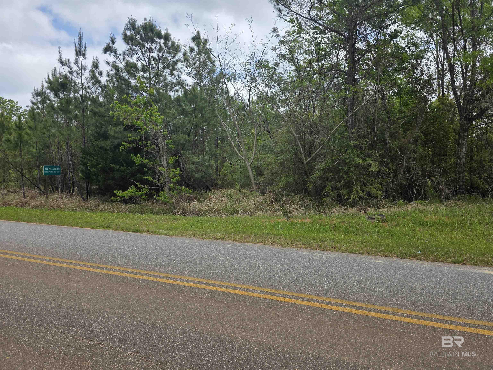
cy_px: 185
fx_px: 328
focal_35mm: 23
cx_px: 246
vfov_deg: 58.9
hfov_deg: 73.9
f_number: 1.7
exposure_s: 1/4333
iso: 80
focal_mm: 6.3
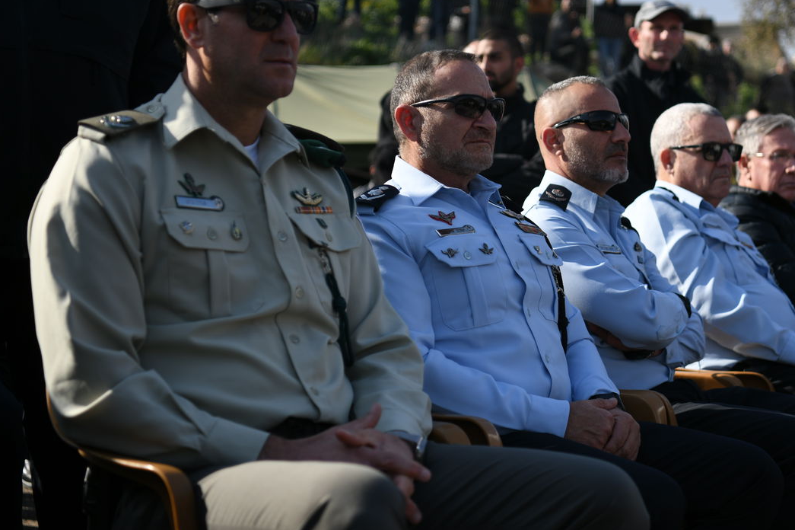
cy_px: 217
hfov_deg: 30.0
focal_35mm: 67
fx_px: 1479
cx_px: 488
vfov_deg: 20.3
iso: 125
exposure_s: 1/2000
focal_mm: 50
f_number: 2.8
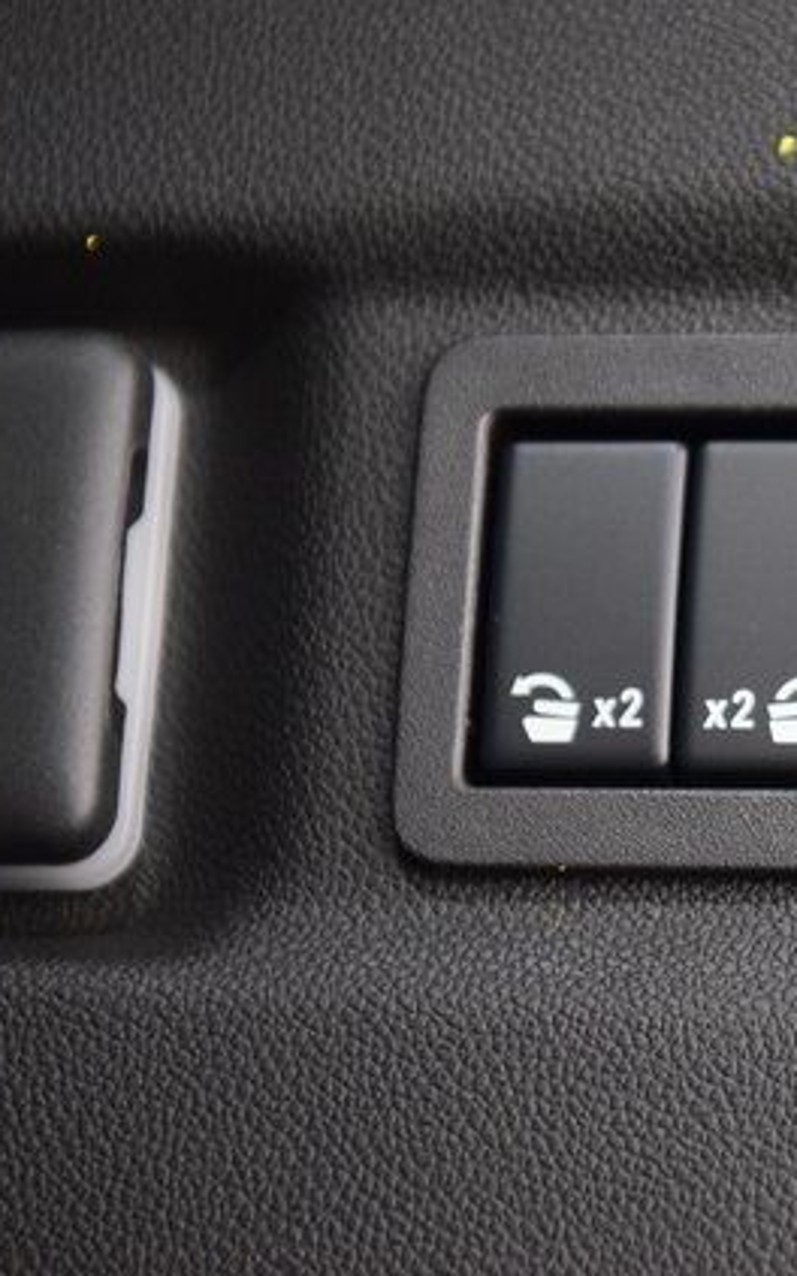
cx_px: 930
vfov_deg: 12.9
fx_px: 5636
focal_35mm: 162
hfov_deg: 8.0
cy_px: 638
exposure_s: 1/8
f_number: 2.8
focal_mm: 70
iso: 1600
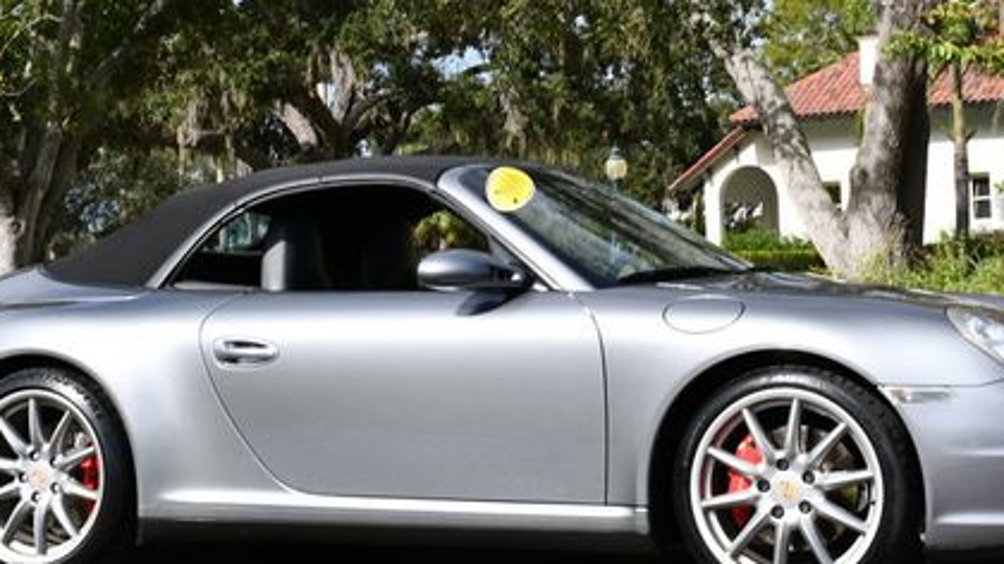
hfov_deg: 25.6
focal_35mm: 83
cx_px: 502
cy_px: 143
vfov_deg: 14.5
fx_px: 2209
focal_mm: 26
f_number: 9
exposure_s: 1/320
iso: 100
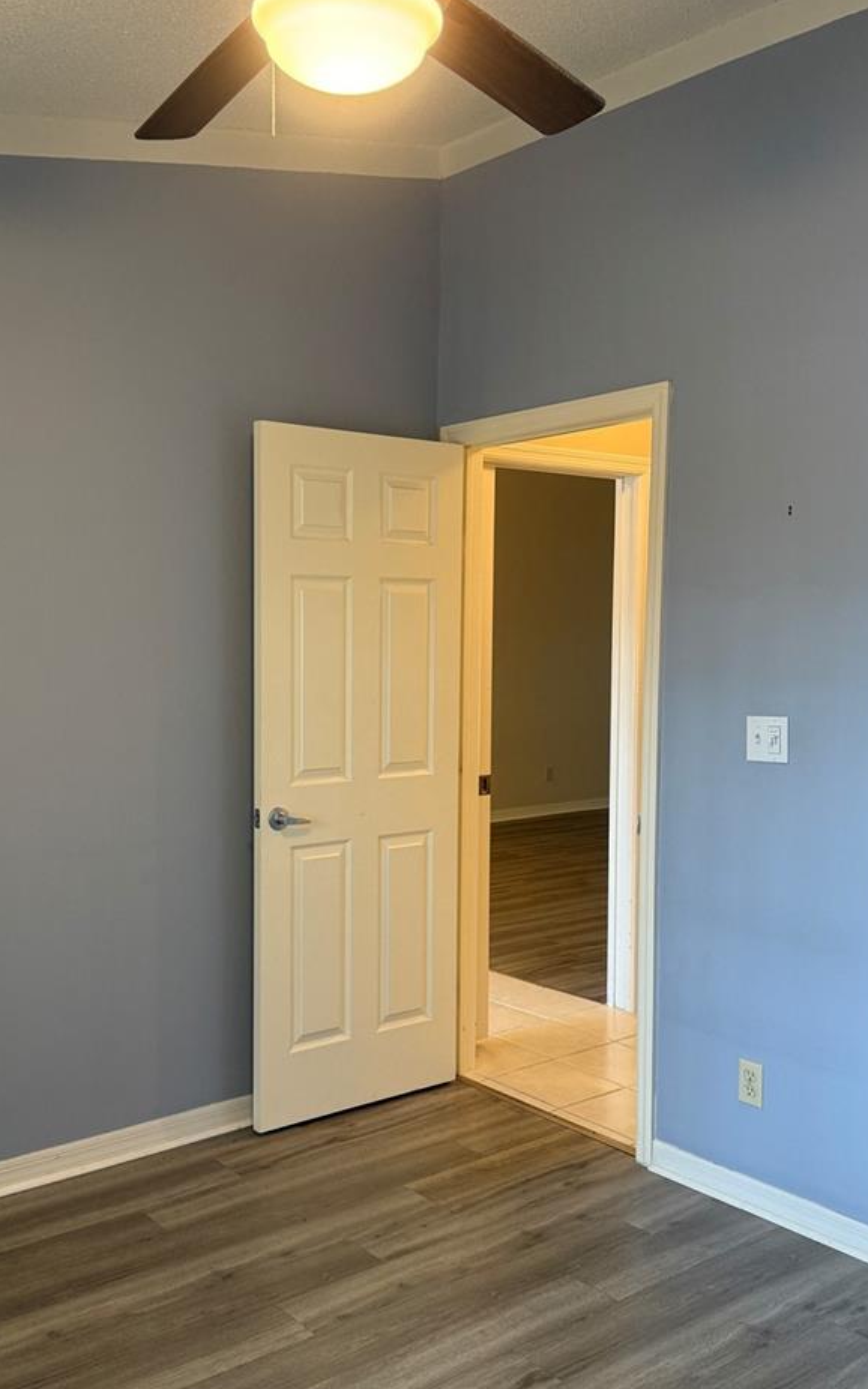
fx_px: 1249
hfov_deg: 38.1
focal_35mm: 33
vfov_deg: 58.1
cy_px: 728
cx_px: 333
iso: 200
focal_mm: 6.76
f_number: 1.78
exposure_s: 1/60
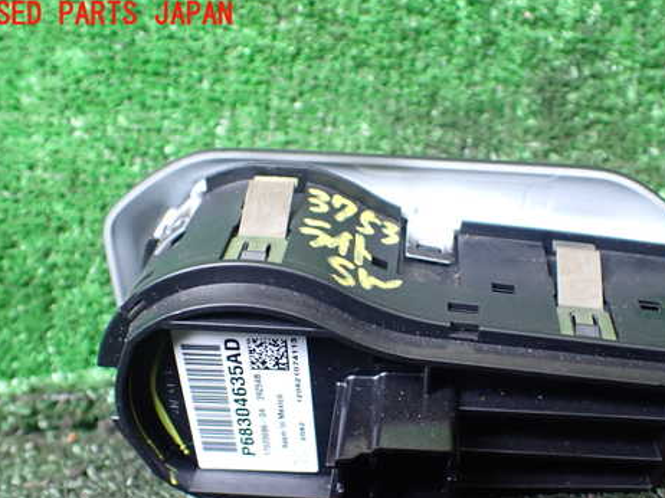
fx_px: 749
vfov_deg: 36.5
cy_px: 321
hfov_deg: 47.6
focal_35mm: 39
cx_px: 403
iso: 800
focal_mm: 5.4
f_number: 2.3
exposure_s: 1/40
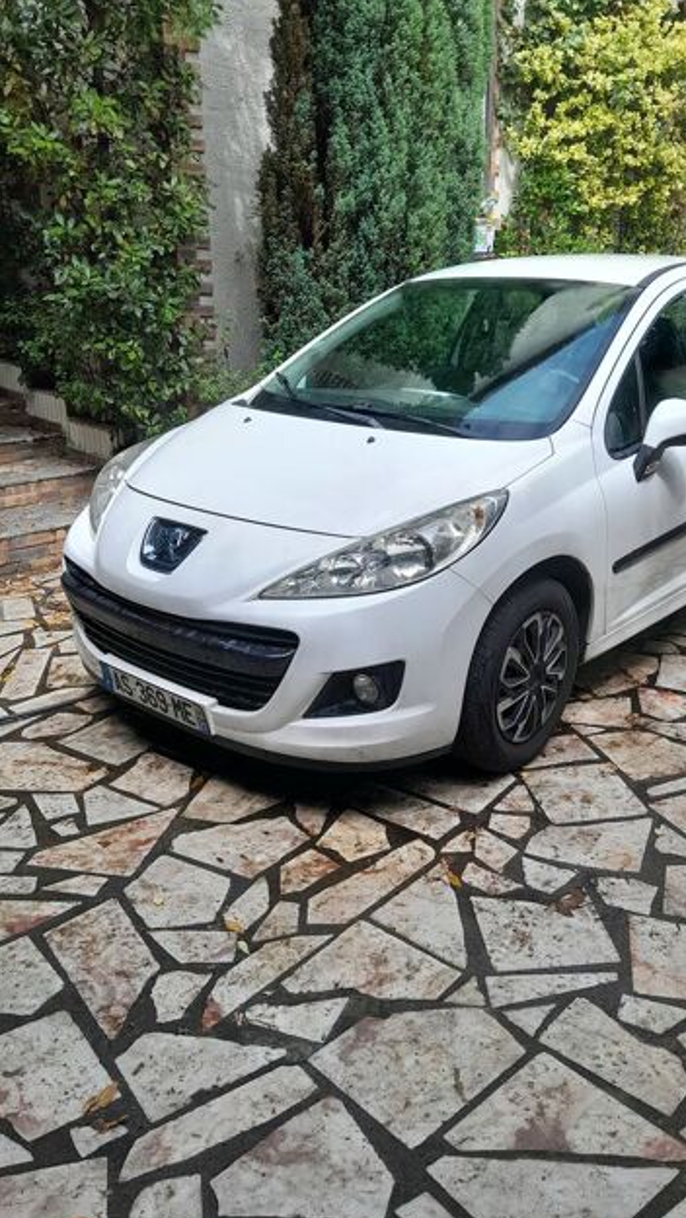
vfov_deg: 66.0
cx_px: 374
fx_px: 937
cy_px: 620
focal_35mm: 29
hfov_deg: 40.2
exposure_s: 1/217
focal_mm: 3.98
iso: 40
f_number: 1.8
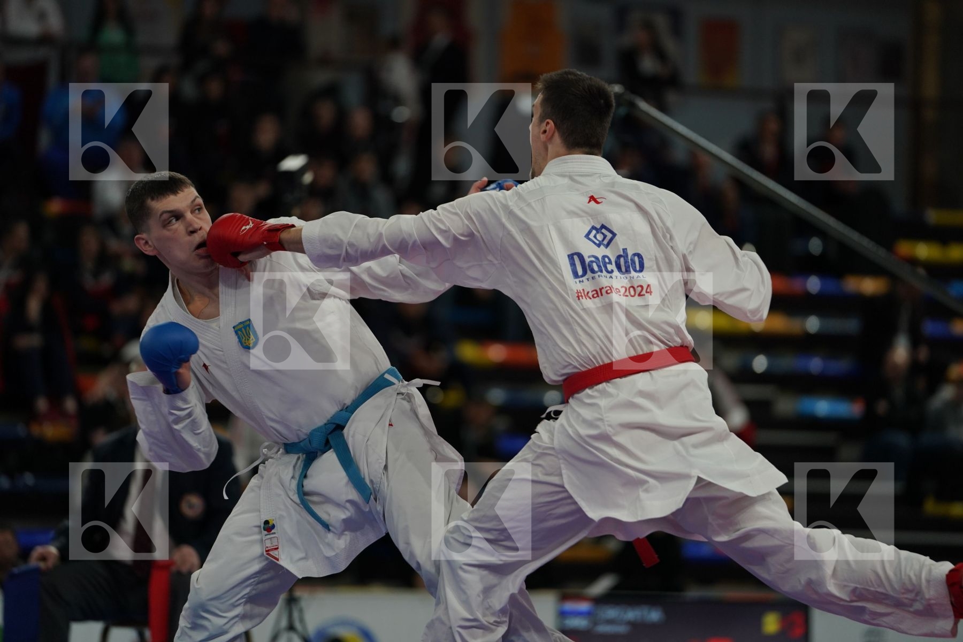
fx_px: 5189
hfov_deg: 10.6
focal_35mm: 194
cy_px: 321
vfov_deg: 7.1
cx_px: 482
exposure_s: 1/1000
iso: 1000
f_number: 2.8
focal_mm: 194
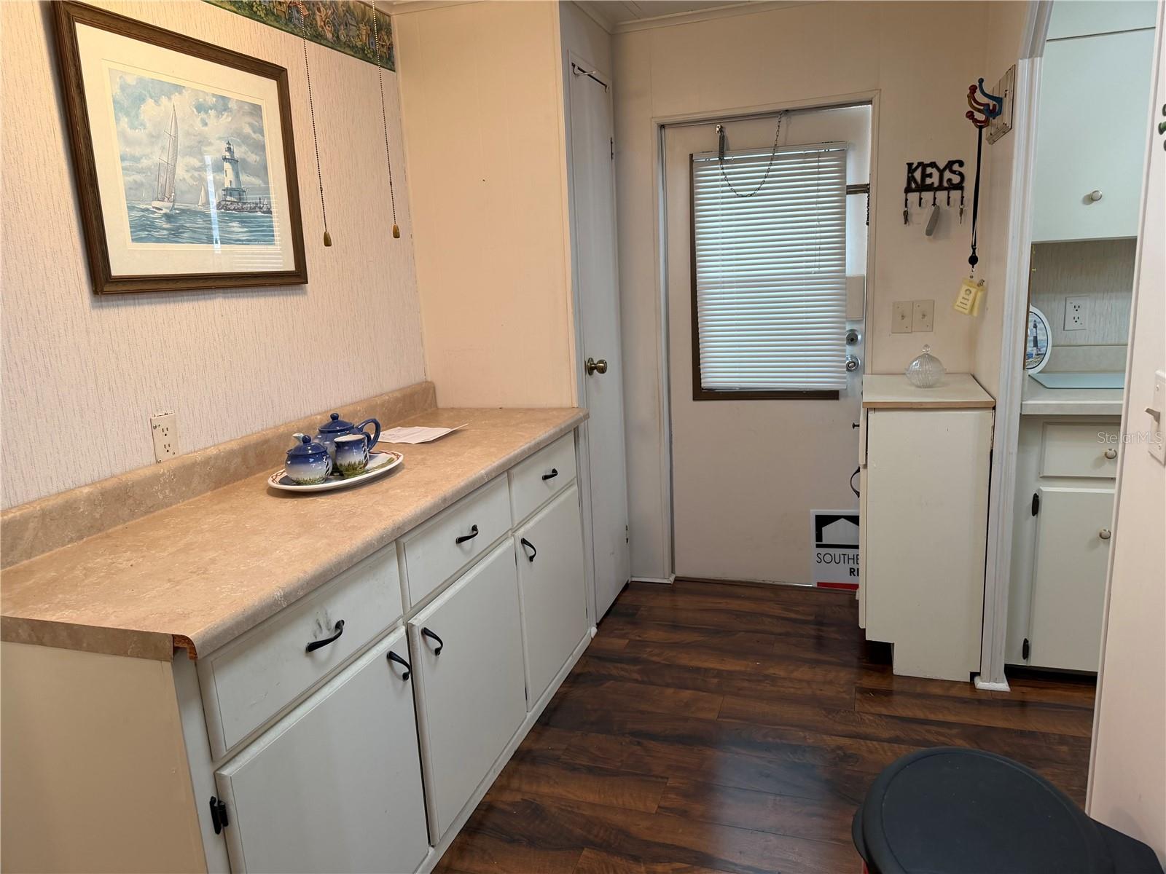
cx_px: 583
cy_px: 437
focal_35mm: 24
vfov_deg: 56.8
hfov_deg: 71.6
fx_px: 808
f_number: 1.78
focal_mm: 6.76
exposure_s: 1/60
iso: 160
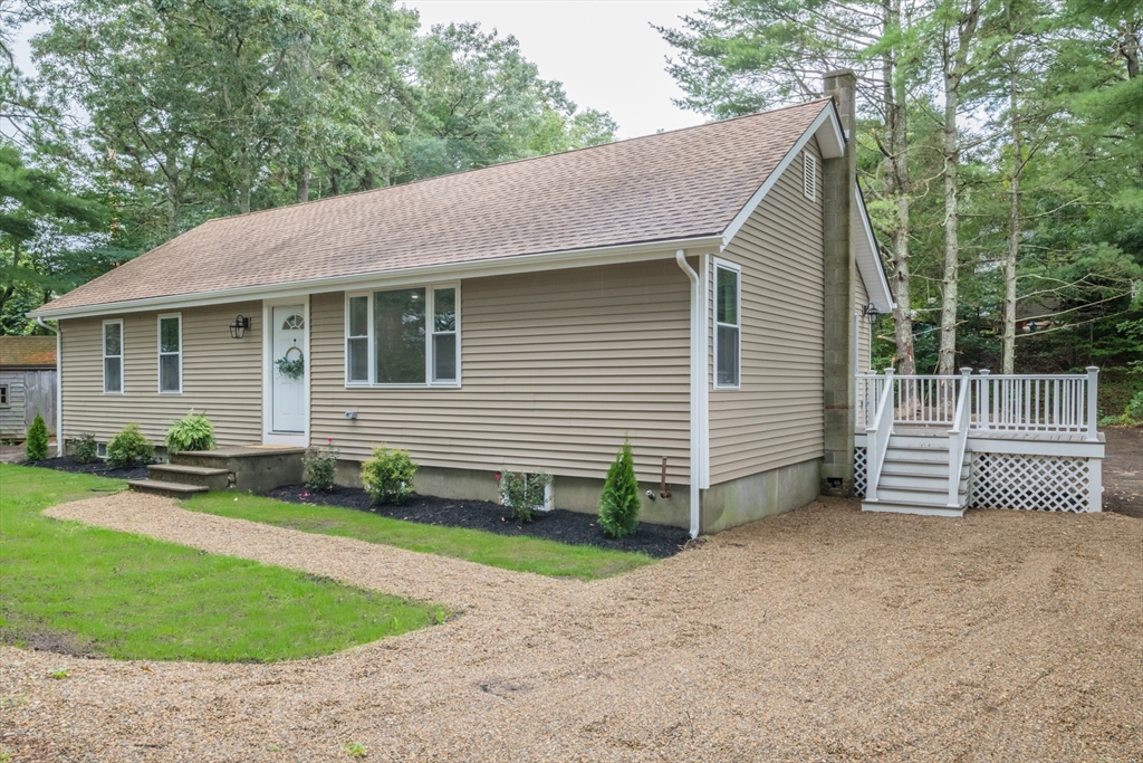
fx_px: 762
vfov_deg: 53.1
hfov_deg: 73.7
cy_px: 382
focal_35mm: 24
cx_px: 572
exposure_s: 1/50
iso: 800
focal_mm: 24
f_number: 16
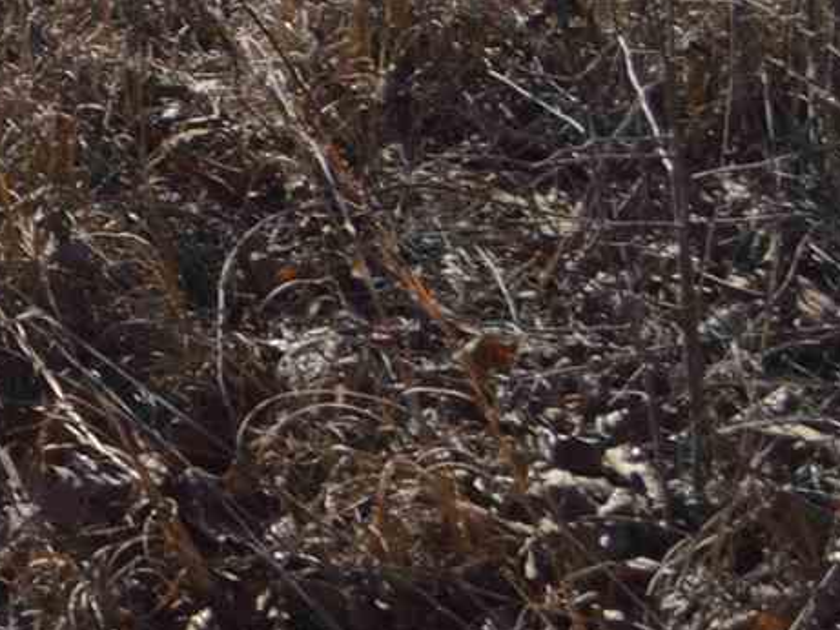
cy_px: -1143
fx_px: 6529
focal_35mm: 269
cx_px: -1862
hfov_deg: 6.6
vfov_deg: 5.3
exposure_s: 1/250
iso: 100
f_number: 8
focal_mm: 28
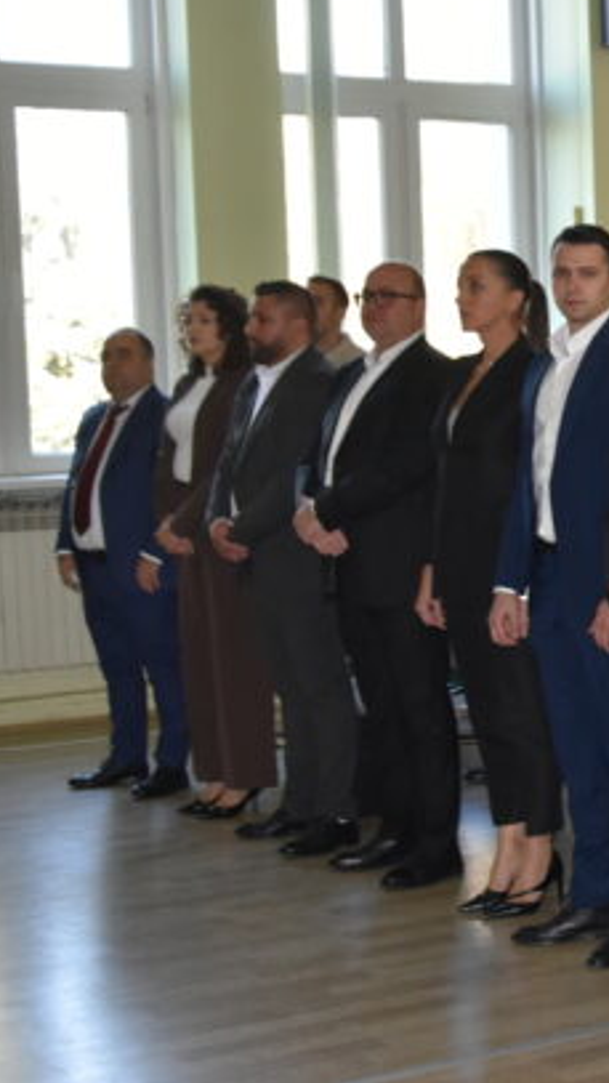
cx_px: 976
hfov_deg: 13.8
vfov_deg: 26.2
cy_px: 495
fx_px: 2325
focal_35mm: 81
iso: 800
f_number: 5
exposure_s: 1/100
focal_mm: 28
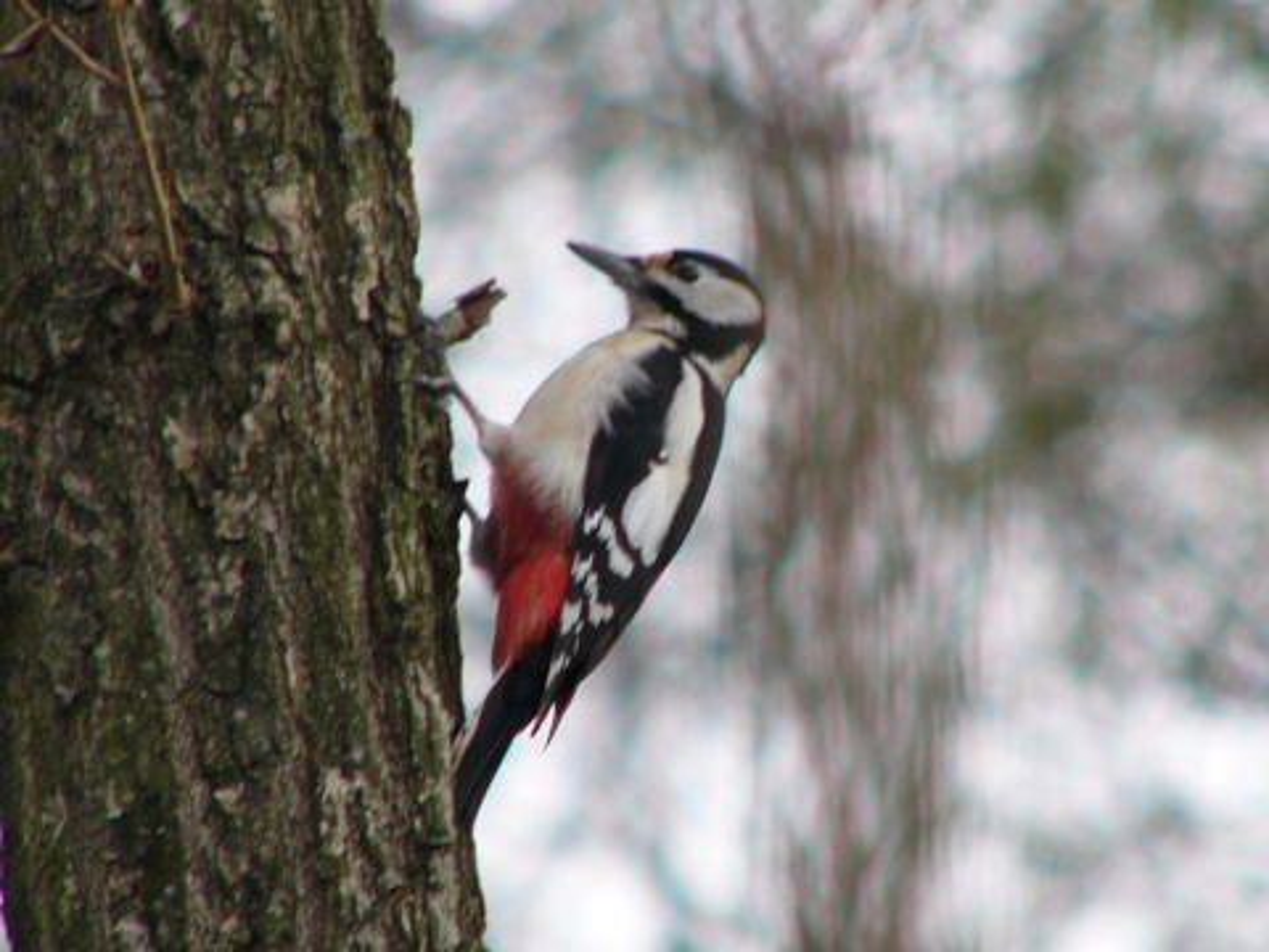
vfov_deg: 3.4
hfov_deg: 4.6
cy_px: 476
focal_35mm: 432
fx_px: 15837
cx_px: 634
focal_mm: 72
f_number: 2.8
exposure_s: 1/125
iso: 50
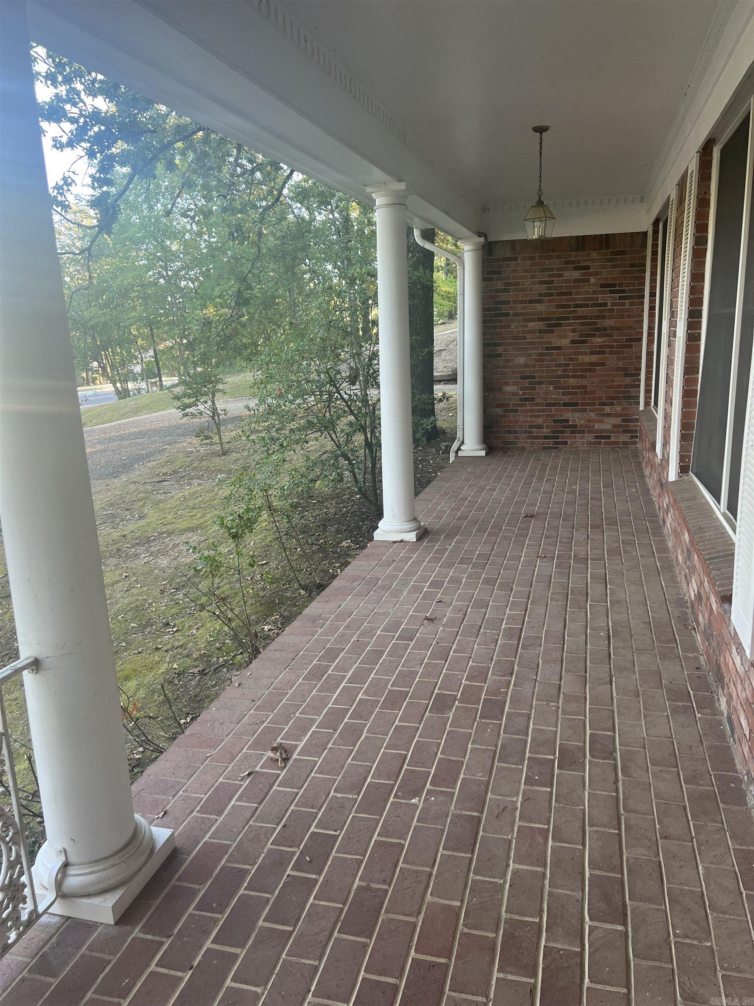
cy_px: 503
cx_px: 377
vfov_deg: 67.3
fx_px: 755
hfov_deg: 53.1
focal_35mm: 26
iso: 100
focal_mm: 5.7
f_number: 1.5
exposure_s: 1/121
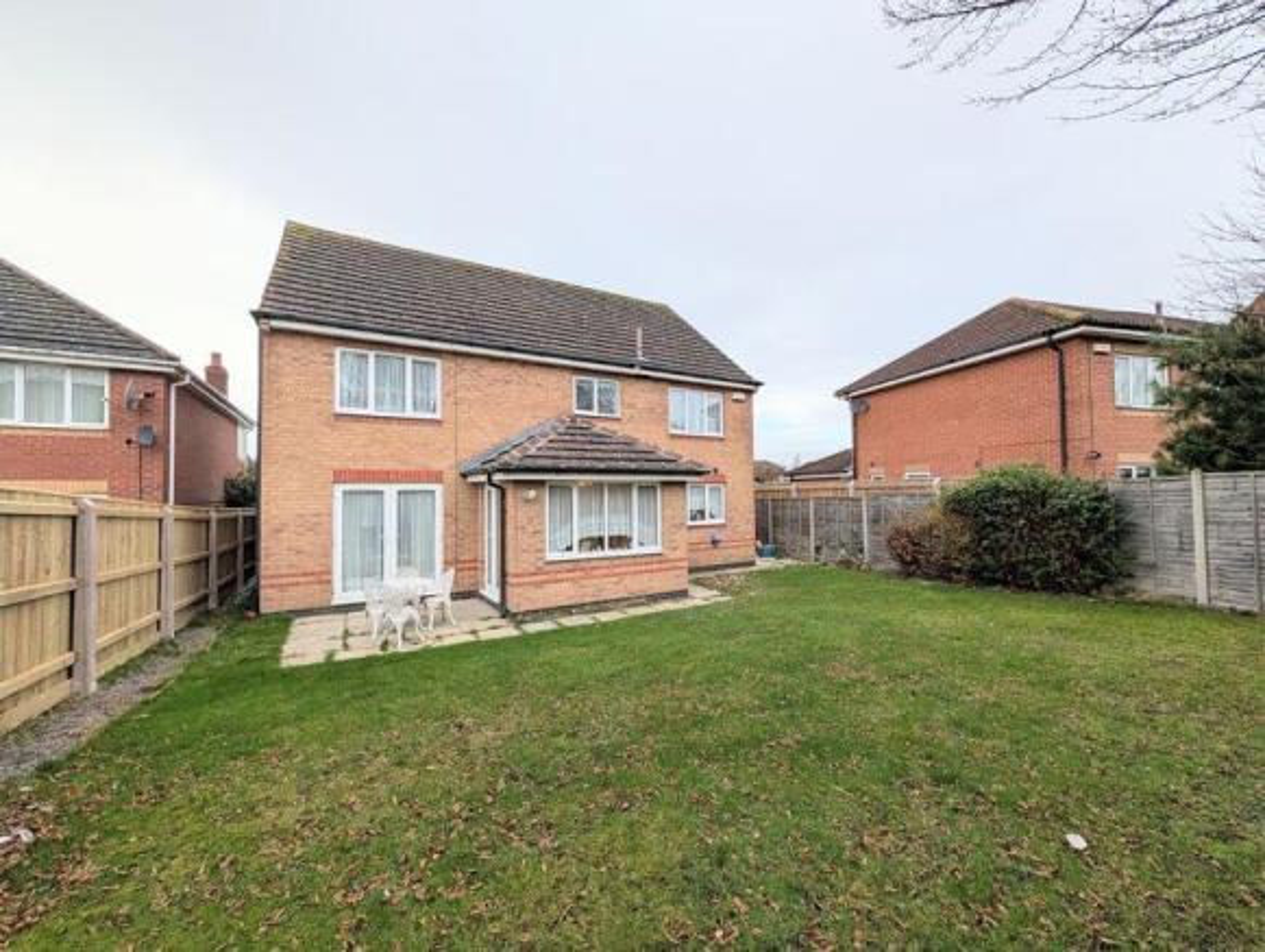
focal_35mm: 12
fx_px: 439
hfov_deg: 110.5
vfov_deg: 94.6
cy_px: 476
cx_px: 632
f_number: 1.7
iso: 58
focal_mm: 2.02
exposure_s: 1/501
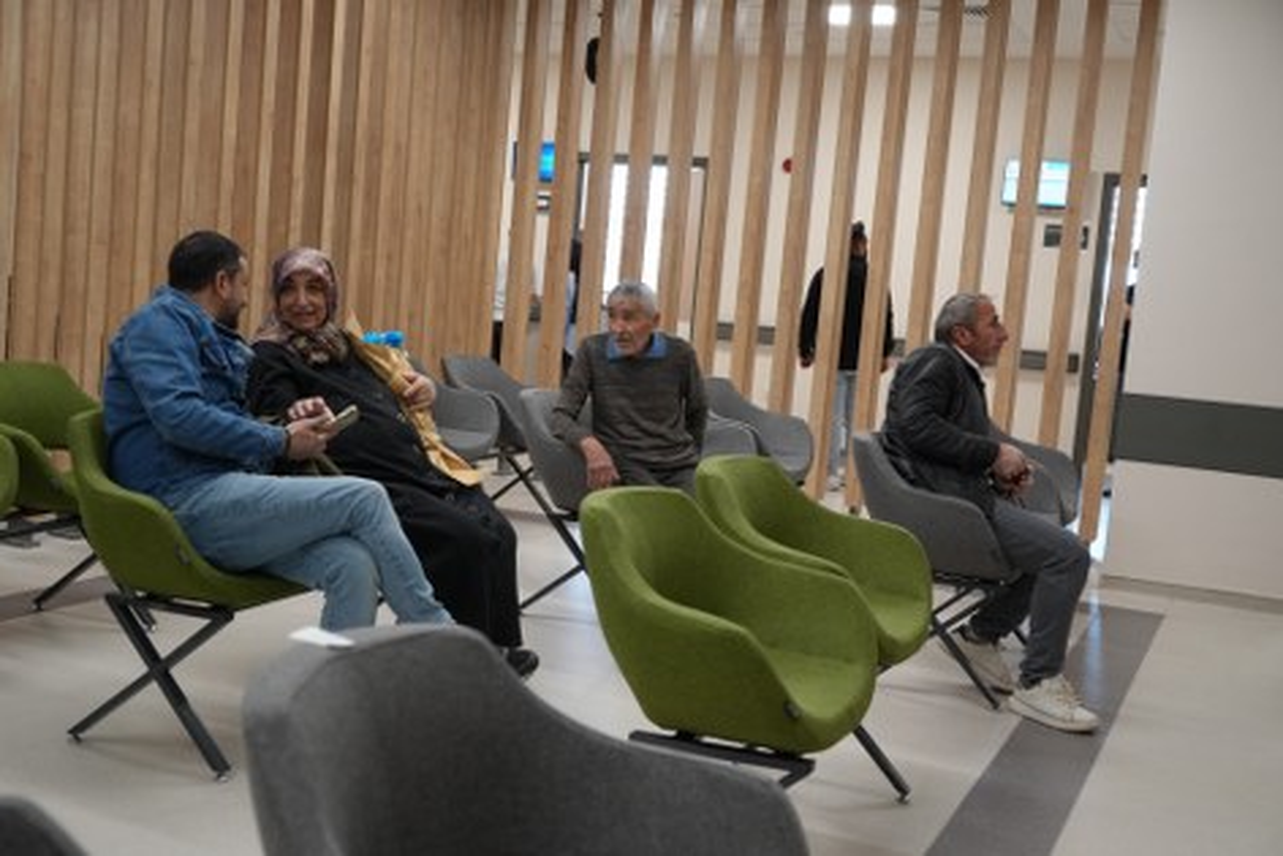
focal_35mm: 38
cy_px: 428
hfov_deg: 50.7
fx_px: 1355
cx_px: 642
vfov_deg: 35.1
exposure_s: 1/160
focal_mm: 38
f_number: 4
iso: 2000
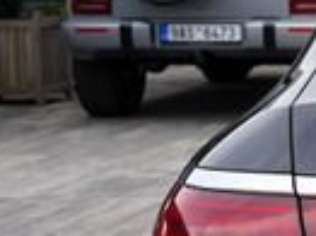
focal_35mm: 241
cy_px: 230
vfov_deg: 6.1
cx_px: 813
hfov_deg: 7.6
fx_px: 2198
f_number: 5.6
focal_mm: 32
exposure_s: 1/160
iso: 100
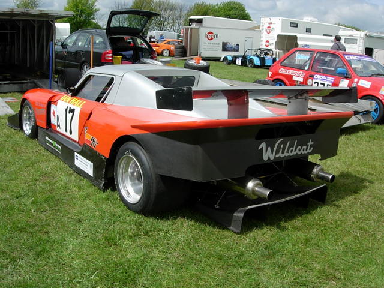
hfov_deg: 49.0
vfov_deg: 37.7
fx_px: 422
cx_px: 192
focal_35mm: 38
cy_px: 144
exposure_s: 1/683
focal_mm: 7.8
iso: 64
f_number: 4.8
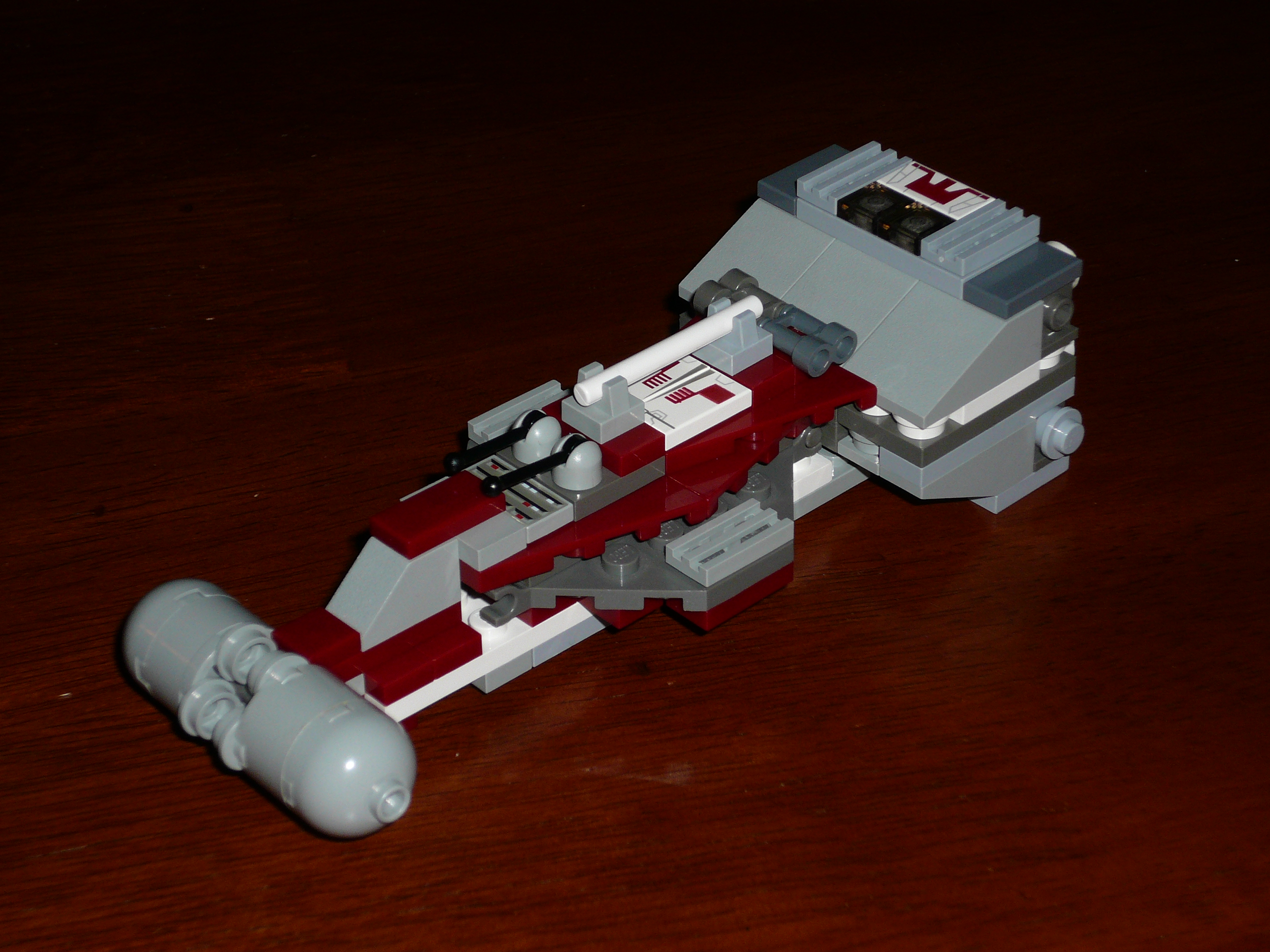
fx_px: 2898
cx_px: 635
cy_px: 476
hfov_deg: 24.7
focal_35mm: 79
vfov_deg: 18.7
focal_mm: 13.2
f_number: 4.8
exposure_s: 1/30
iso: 100
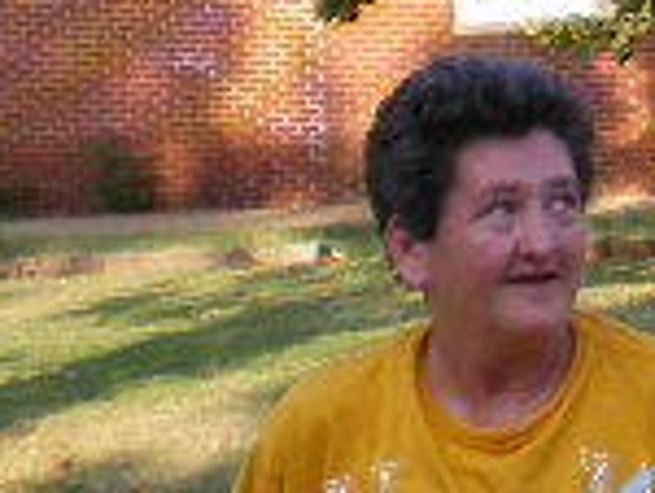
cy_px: -31
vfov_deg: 9.1
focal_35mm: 162
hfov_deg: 11.8
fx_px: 3070
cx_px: 852
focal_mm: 6.3
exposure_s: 1/160
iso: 64
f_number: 3.1
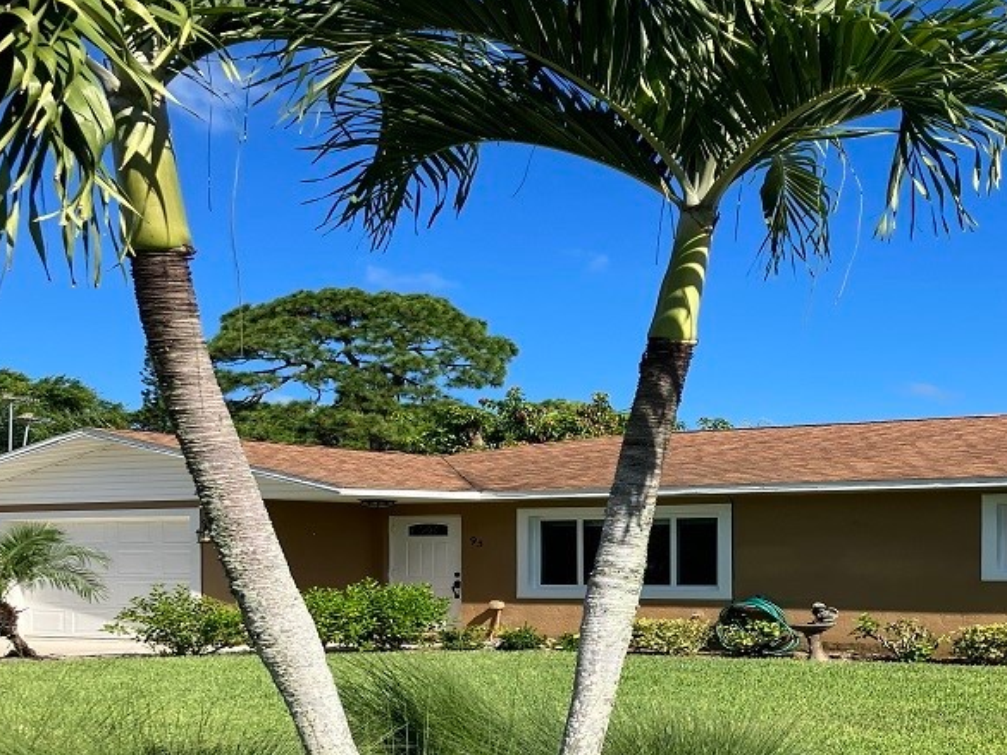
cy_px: 592
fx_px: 1426
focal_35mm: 49
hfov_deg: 38.4
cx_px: 690
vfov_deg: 29.1
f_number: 1.8
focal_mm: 3.99
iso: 32
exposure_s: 1/1656
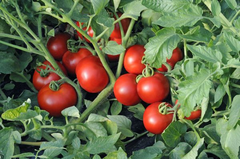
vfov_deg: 9.1
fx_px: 998
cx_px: 120
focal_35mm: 150
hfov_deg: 13.7
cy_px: 80
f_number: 14
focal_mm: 100
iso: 500
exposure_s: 1/60
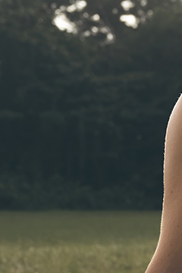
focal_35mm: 175
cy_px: 197
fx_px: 1327
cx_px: 372
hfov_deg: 7.5
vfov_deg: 11.7
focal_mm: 42
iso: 100
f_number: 4.5
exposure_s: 1/100
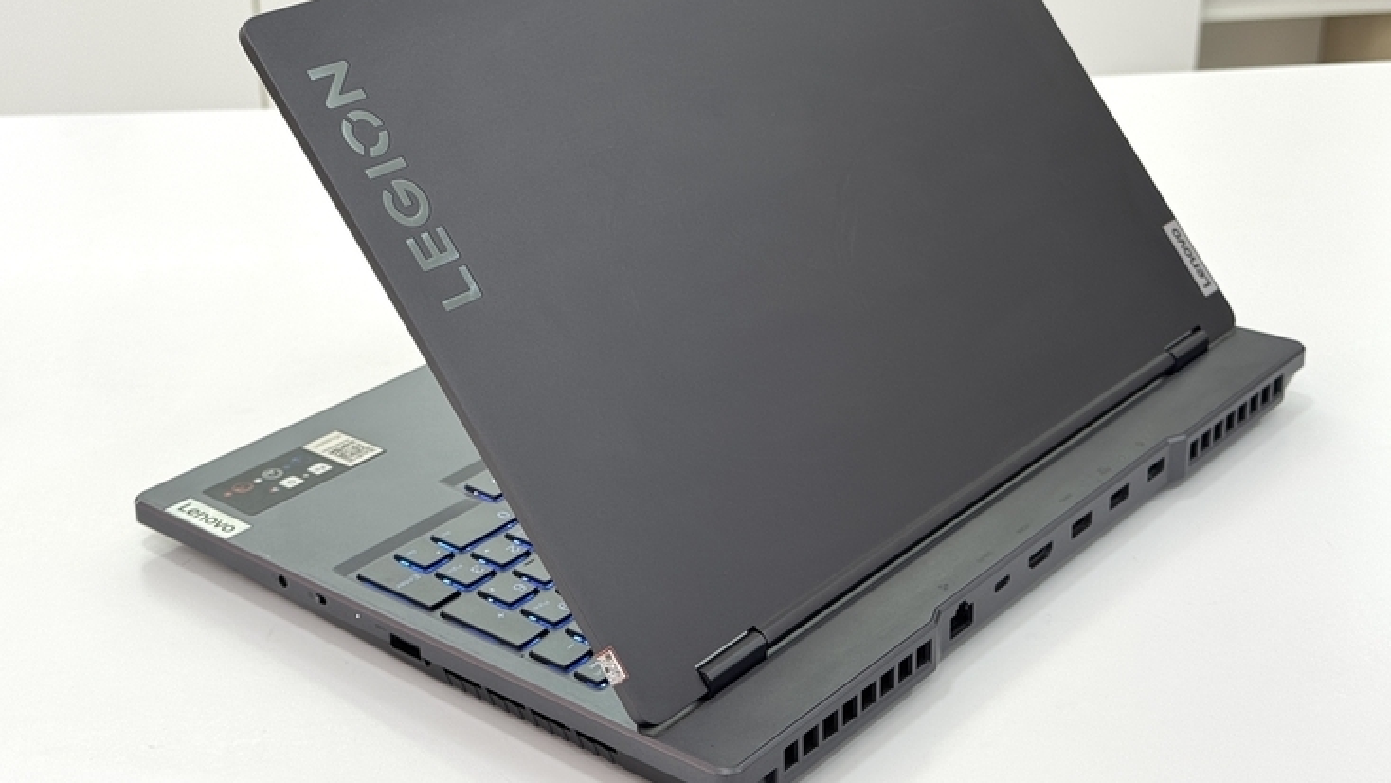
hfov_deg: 36.6
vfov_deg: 21.1
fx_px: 2103
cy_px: 309
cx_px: 720
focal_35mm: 57
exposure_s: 1/121
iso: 80
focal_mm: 6.76
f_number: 1.78
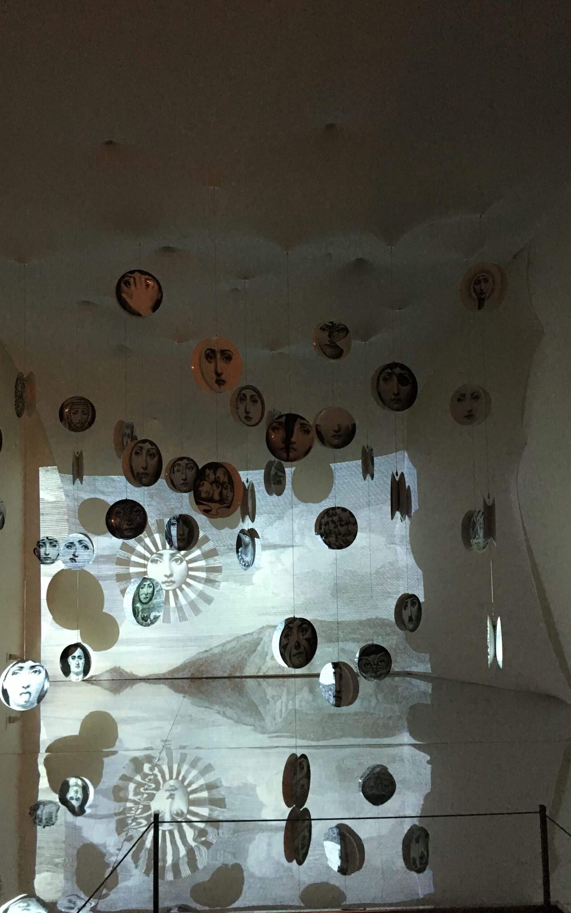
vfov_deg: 61.2
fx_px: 772
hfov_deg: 40.6
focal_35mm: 31
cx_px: 277
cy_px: 456
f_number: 2.2
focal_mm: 4.15
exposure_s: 1/30
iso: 200
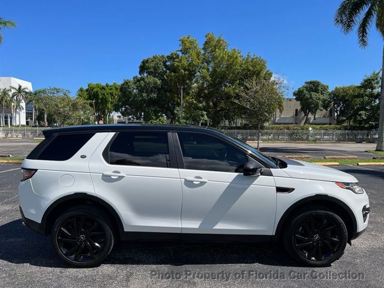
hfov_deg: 67.3
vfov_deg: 53.1
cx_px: 192
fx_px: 288
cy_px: 144
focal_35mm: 26
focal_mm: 5.7
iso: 50
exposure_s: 1/4831
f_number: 1.5
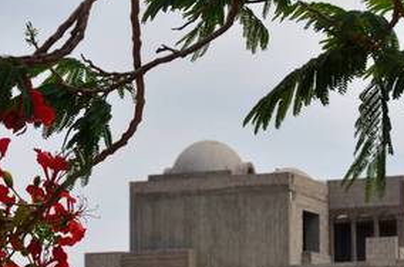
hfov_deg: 11.9
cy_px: 288
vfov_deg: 8.0
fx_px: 1904
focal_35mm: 170
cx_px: 487
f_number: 10
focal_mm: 46
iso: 100
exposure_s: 1/320
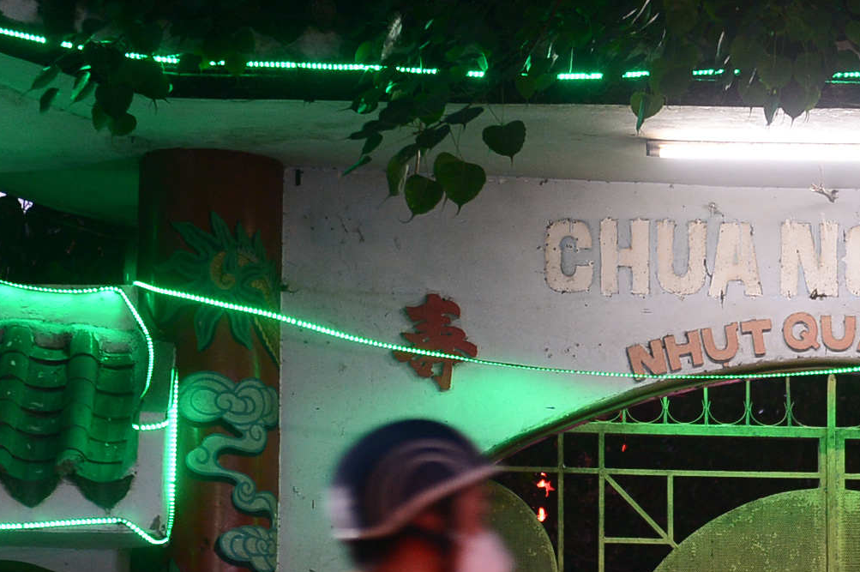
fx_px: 4105
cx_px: 756
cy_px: 510
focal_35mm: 172
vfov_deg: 7.9
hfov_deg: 11.9
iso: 1600
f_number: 2.8
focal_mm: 70
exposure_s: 1/80
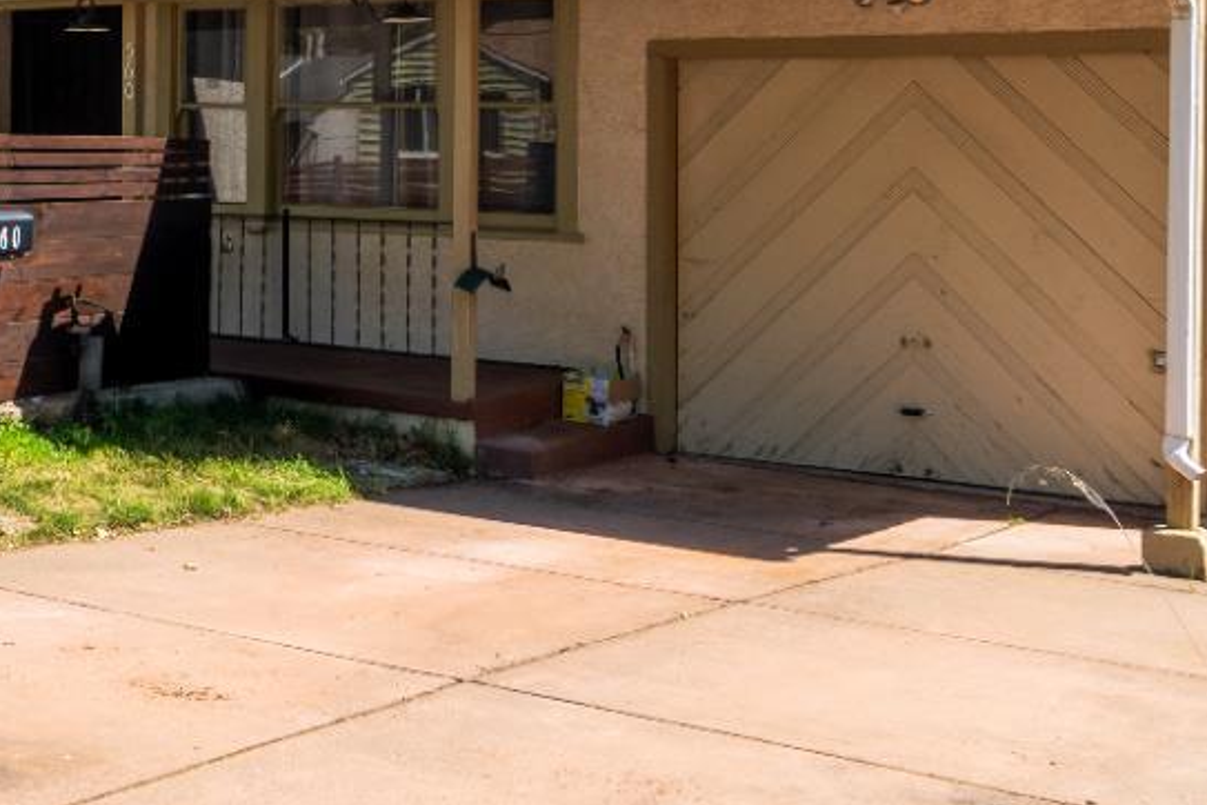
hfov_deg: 31.9
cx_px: 11
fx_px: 1944
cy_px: 140
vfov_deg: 23.0
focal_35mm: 58
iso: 100
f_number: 10
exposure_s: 1/100
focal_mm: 14
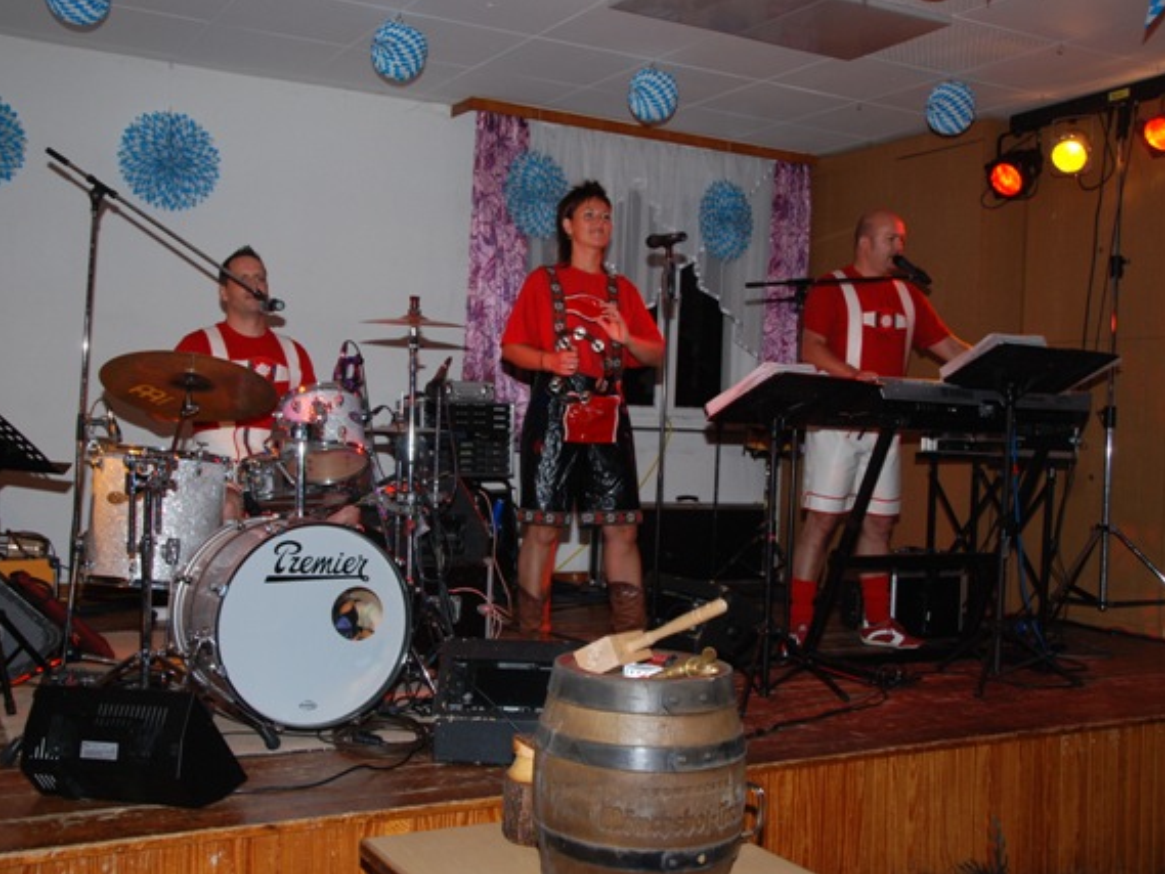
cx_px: 588
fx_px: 1313
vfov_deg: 36.8
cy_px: 436
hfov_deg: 47.9
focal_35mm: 39
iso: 400
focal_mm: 24
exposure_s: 1/60
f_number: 5.6
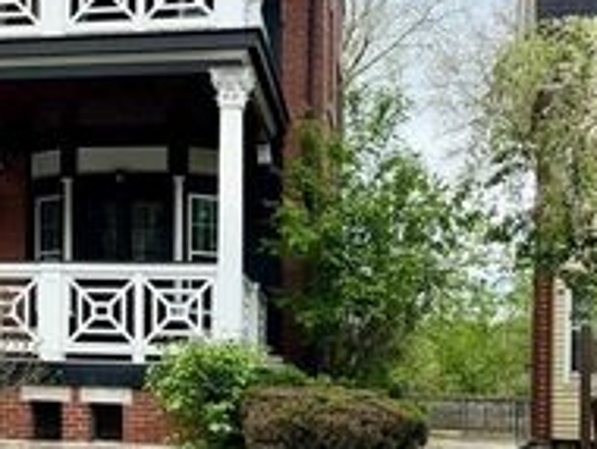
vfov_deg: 22.4
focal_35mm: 63
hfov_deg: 26.2
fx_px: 1088
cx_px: -179
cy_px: -8
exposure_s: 1/3021
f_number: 1.78
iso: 80
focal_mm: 6.76
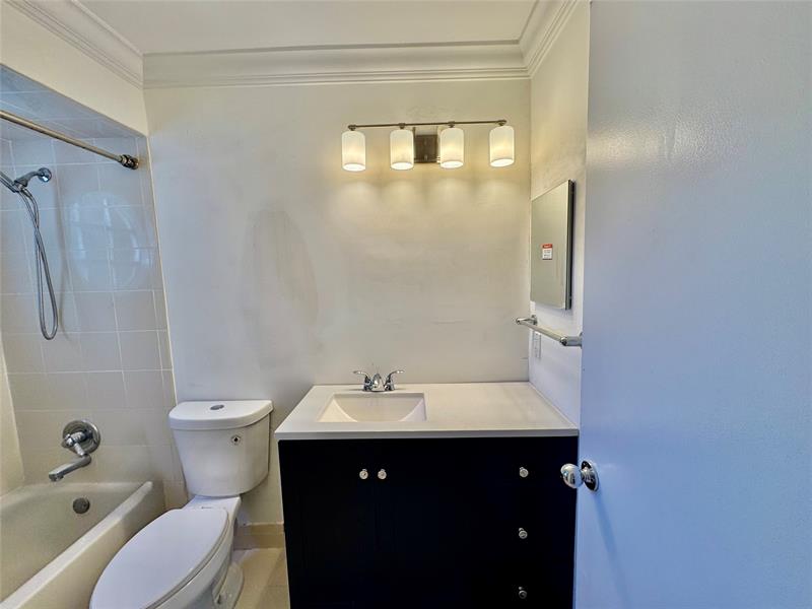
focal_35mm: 14
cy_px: 304
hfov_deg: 102.1
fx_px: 328
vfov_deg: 85.7
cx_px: 406
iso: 40
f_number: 2.2
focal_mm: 2.22
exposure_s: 1/156
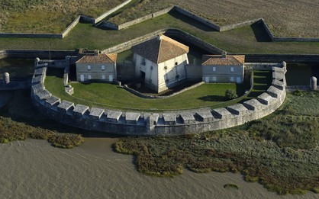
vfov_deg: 7.8
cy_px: 94
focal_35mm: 169
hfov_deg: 12.4
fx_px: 1469
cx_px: 160
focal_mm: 110
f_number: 5
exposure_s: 1/350
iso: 100
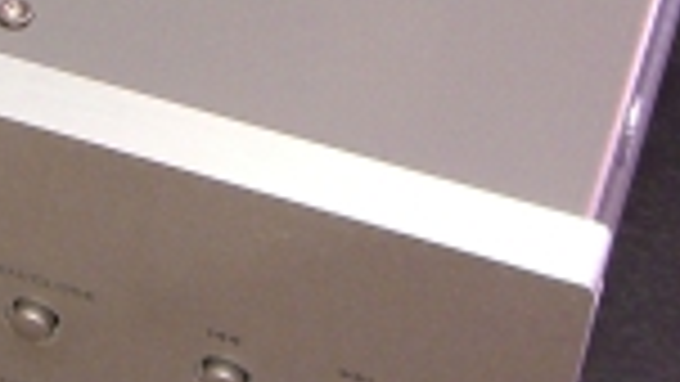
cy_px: -229
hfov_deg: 11.9
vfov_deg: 6.8
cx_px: -198
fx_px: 3174
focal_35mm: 176
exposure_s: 1/30
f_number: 2.8
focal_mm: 7.9
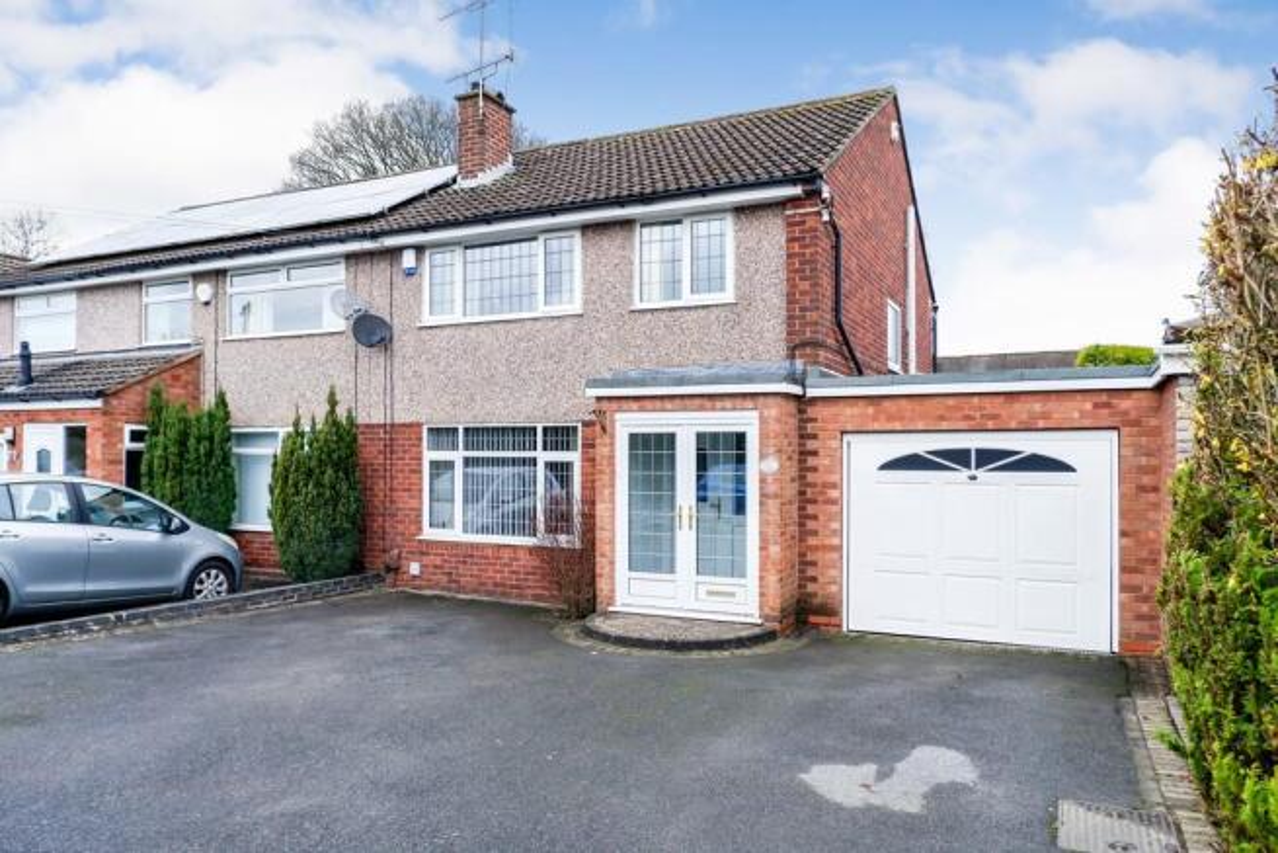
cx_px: 639
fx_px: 852
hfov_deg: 73.7
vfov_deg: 53.2
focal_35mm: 24
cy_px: 426
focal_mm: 16.6
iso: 200
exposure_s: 1/400
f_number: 4
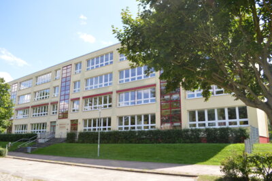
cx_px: 136
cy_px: 90
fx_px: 204
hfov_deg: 67.4
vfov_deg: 47.9
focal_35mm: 27
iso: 100
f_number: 5
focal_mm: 18
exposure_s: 1/200
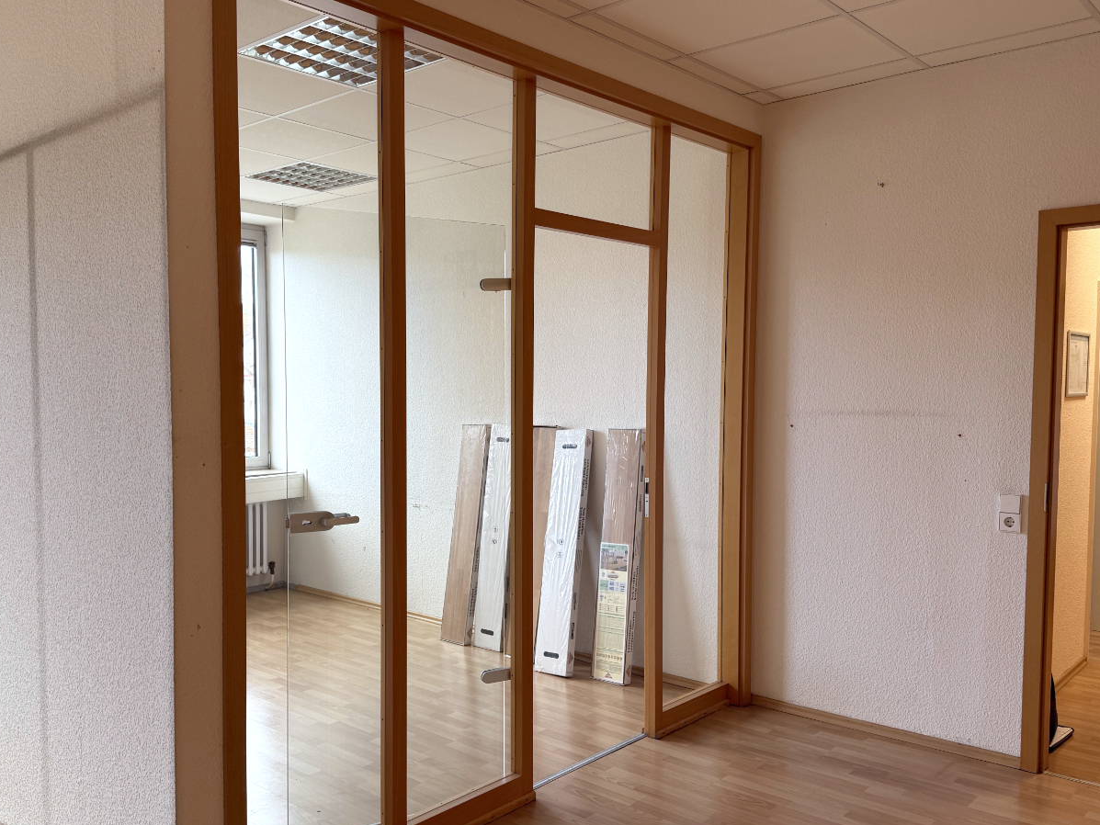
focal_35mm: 30
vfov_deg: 46.8
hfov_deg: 59.7
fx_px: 953
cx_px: 468
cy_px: 442
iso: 100
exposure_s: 1/121
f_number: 1.8
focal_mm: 6.8
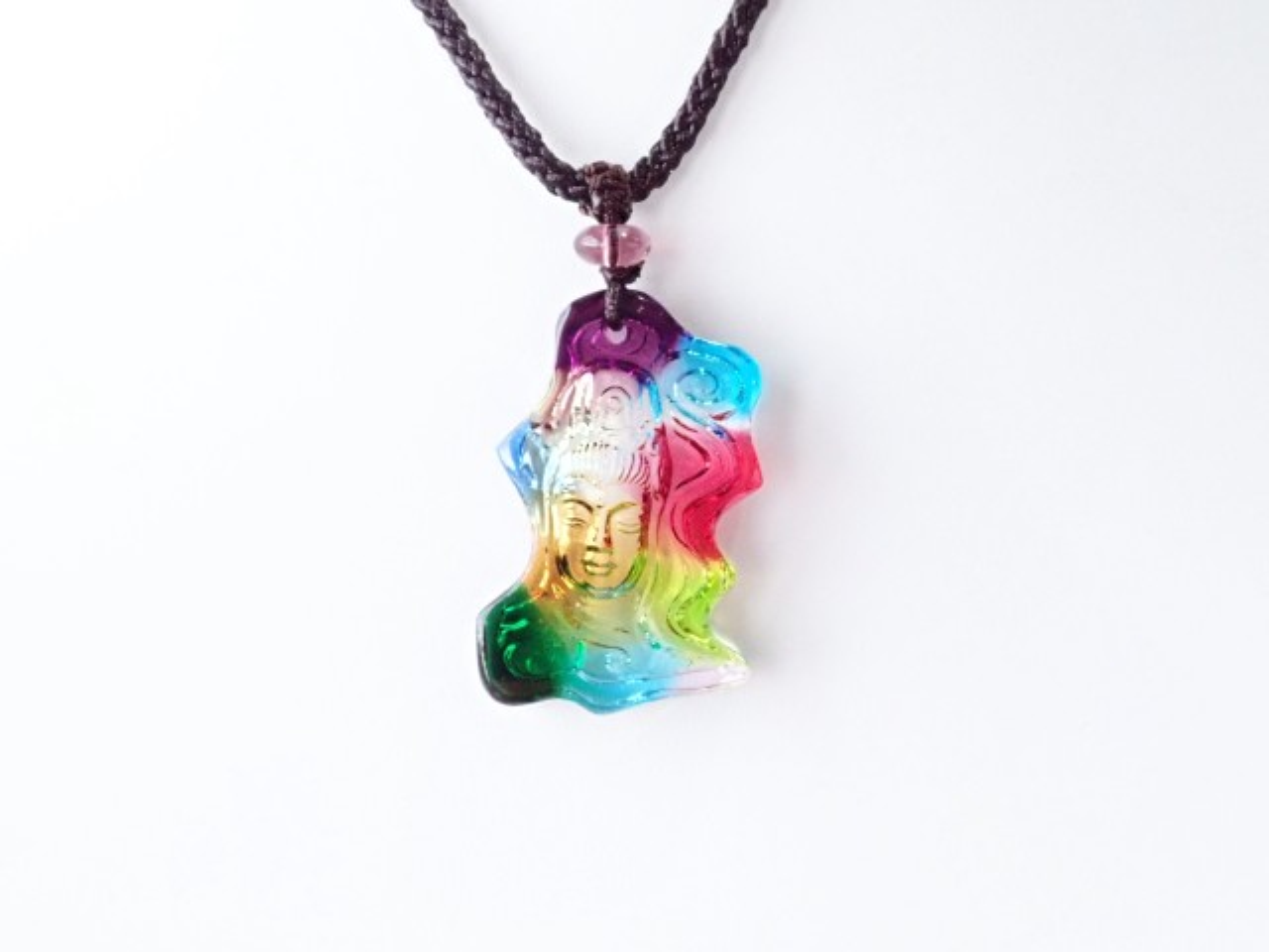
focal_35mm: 30
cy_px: 476
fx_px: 1100
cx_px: 634
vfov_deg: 46.8
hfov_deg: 60.0
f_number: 3.2
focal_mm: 5.5
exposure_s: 1/80
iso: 800
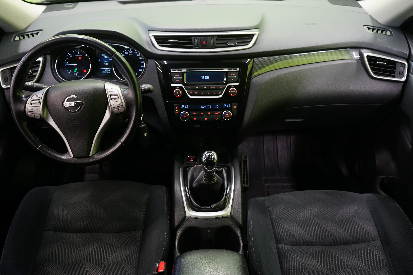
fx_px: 333
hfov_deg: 63.7
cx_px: 206
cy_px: 138
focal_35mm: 29
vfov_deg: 45.0
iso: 1600
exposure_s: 1/15
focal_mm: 29
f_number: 5.6
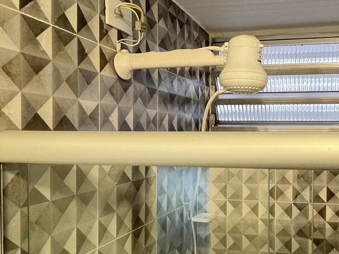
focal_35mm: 31
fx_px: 304
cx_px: 260
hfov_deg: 55.2
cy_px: 140
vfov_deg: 45.4
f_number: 1.8
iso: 400
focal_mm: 1.57
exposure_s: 1/60
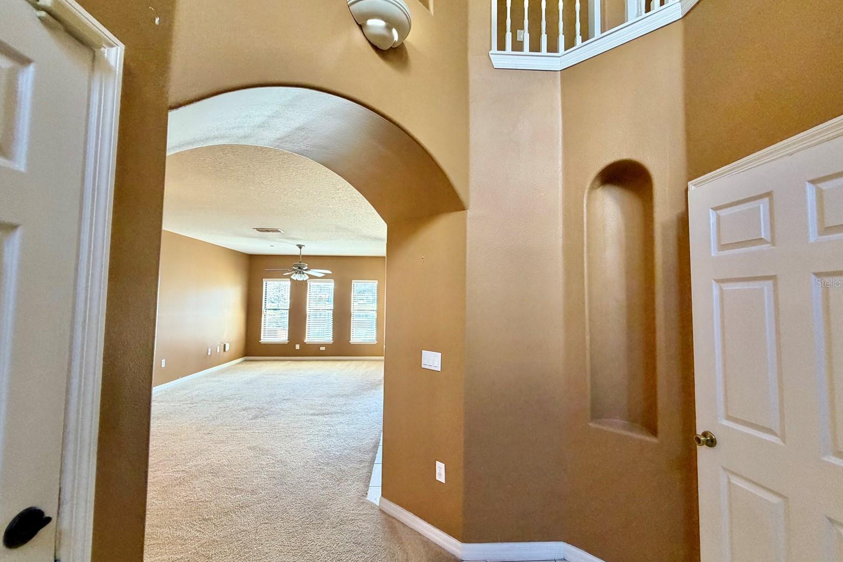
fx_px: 351
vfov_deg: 77.3
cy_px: 282
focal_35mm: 15
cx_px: 433
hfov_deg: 100.4
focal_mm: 2.22
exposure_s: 1/60
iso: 250
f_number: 2.2
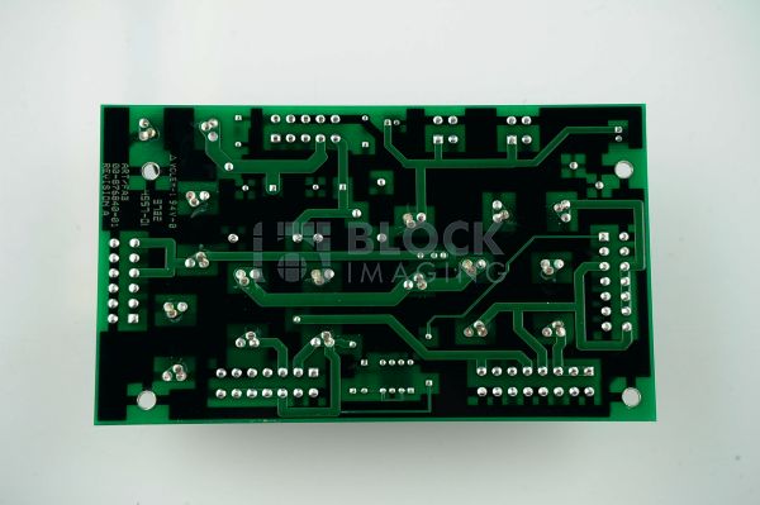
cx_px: 380
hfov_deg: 23.9
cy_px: 252
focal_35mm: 85
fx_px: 1793
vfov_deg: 16.0
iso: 800
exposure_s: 1/100
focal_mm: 85
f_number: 8
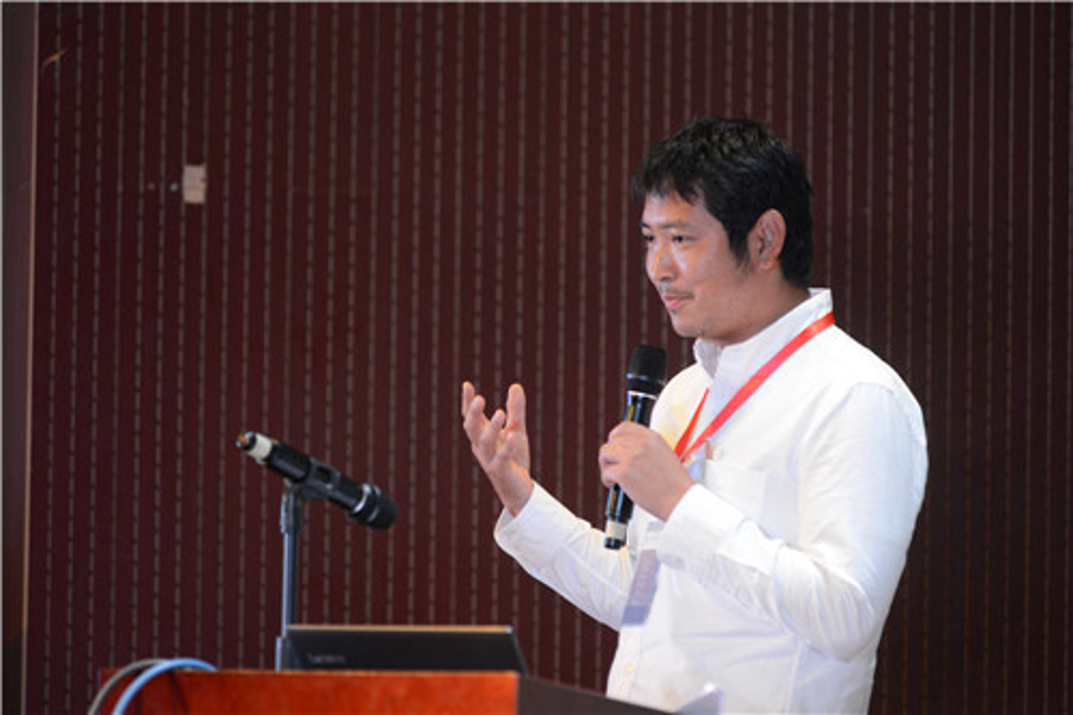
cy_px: 358
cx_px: 536
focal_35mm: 200
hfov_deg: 10.3
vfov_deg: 6.9
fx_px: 5959
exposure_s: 1/200
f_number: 3.2
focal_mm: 200
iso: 900
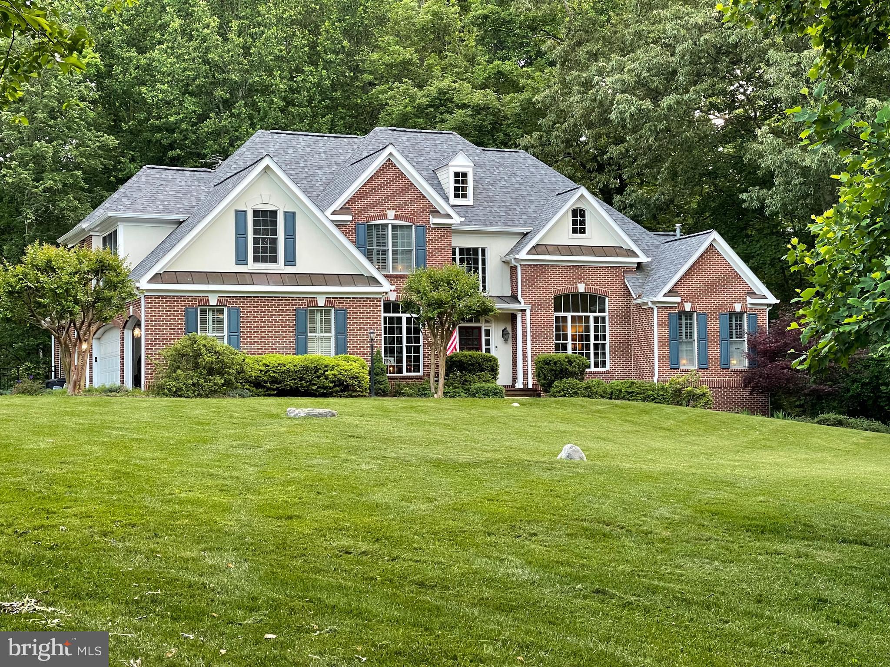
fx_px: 1645
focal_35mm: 64
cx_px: 445
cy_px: 334
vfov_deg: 22.9
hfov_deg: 30.3
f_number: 2.2
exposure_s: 1/75
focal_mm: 7.5
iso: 200
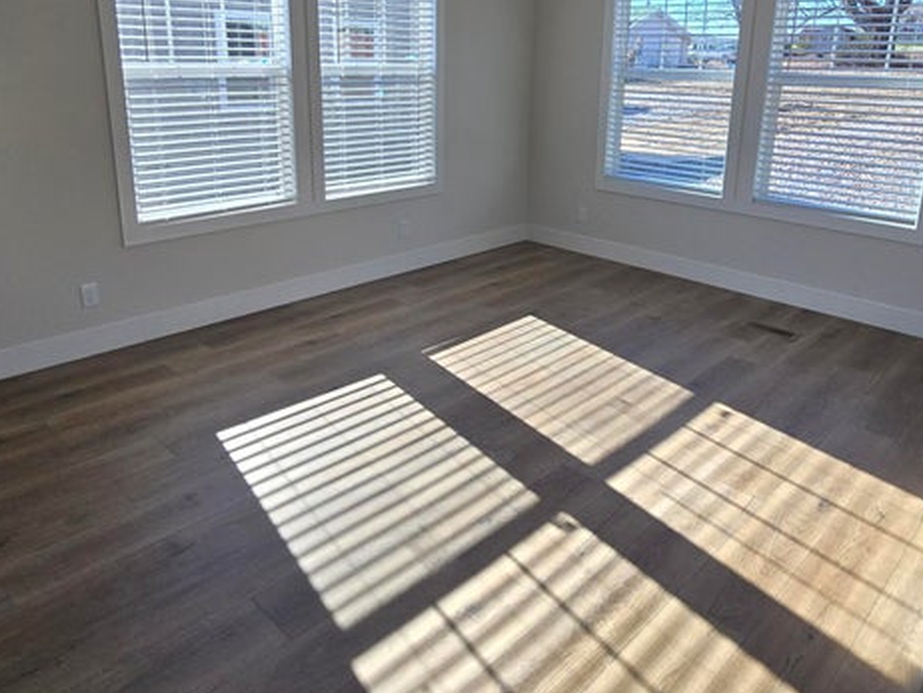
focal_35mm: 24
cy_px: 224
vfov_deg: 55.5
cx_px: 459
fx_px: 640
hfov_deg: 71.6
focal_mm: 2.2
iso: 100
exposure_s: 1/719
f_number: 2.2
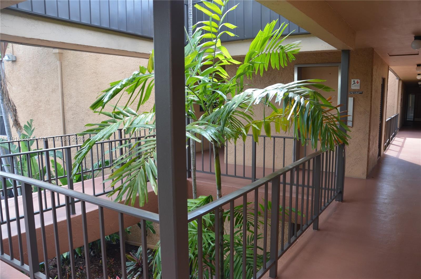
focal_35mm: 27
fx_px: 315
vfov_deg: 47.7
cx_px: 210
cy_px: 140
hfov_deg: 67.5
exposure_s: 1/125
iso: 400
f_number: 5.6
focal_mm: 18
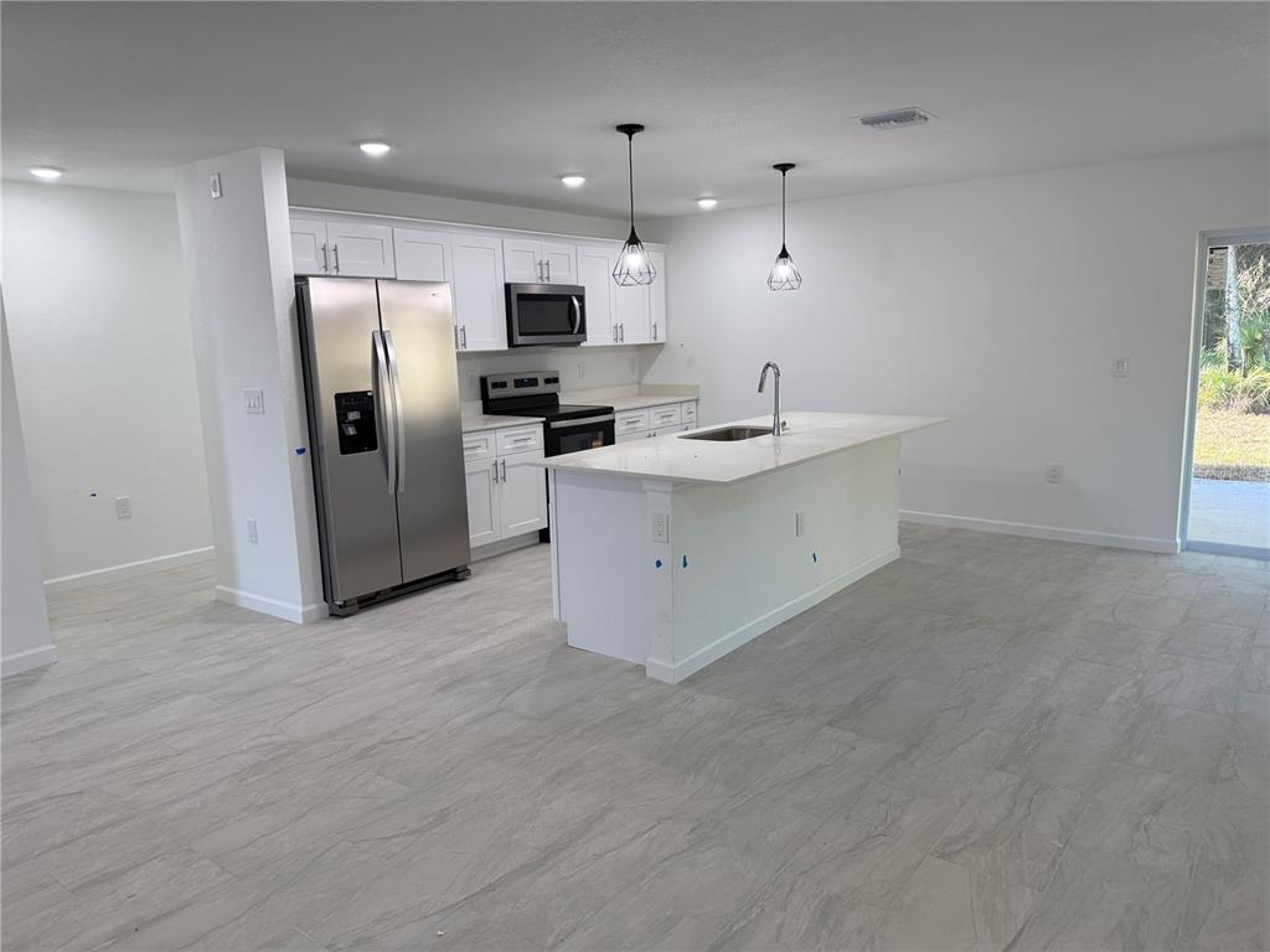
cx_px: 635
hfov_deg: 71.6
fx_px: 881
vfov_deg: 56.8
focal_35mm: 24
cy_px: 476
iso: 100
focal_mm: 6.76
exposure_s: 1/143
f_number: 1.78
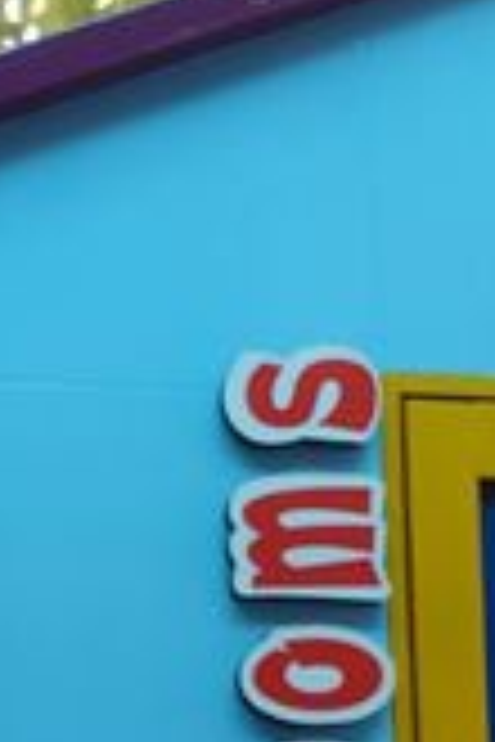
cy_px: 1075
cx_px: 428
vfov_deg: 18.1
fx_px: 2104
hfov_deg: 13.3
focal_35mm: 102
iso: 200
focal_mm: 8.8
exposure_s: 1/60
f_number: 2.8
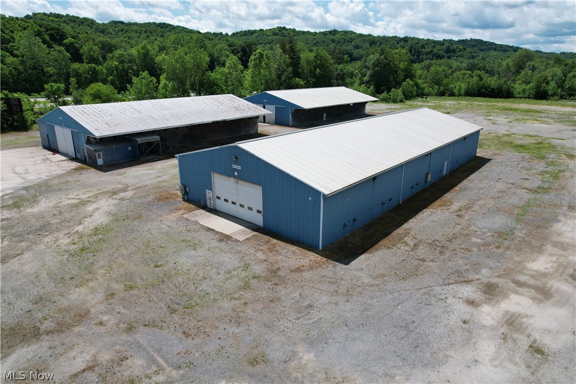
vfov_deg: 57.2
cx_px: 288
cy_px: 192
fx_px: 352
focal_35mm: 22
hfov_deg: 78.6
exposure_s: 1/3200
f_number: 2.8
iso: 150
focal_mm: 8.38
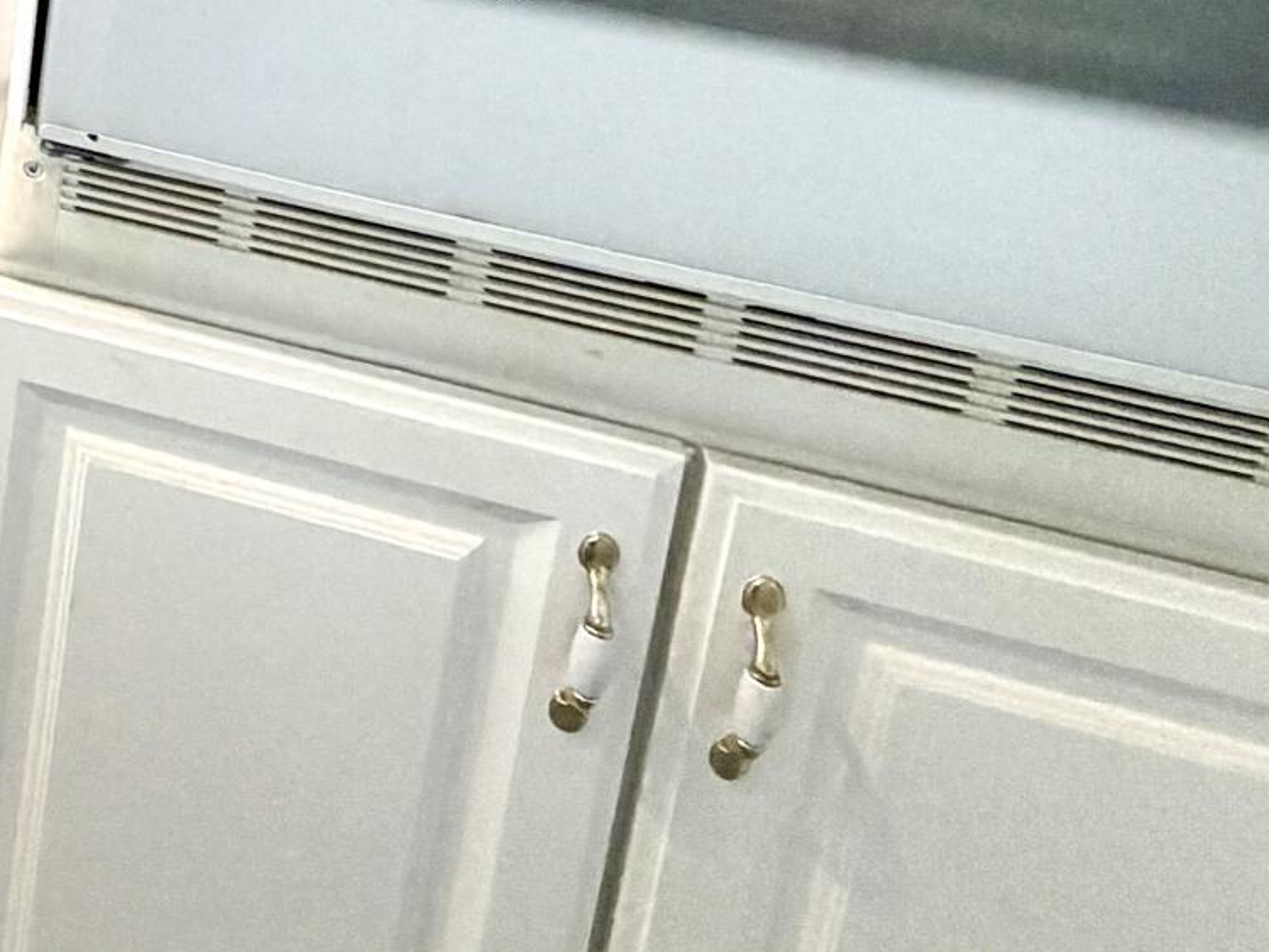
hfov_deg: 24.4
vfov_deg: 21.1
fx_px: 2054
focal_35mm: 56
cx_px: -756
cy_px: -566
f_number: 2.2
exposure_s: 1/120
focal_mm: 2.22
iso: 200
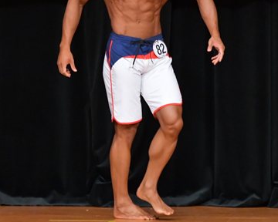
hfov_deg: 3.0
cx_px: 113
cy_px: 50
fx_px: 5233
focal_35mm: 636
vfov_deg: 2.4
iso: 5000
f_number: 5.6
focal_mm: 210
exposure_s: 1/400
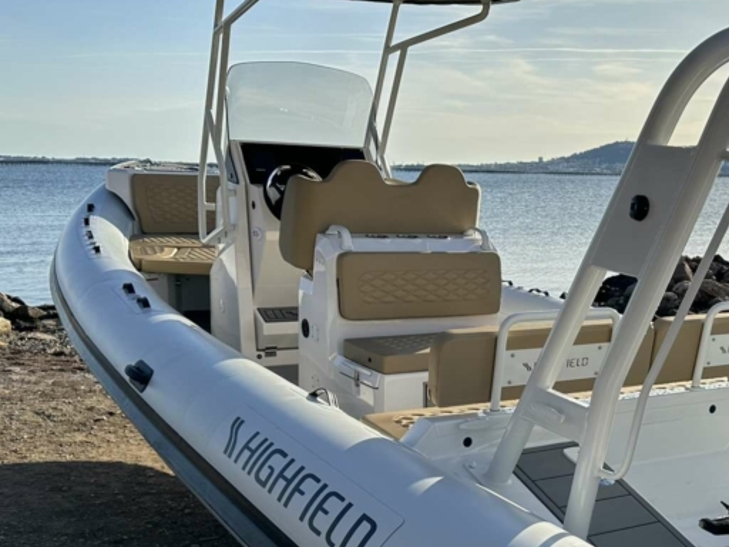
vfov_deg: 29.3
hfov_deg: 38.2
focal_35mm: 48
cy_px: 472
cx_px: 581
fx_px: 1011
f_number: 1.78
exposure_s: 1/4762
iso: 80
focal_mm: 6.86
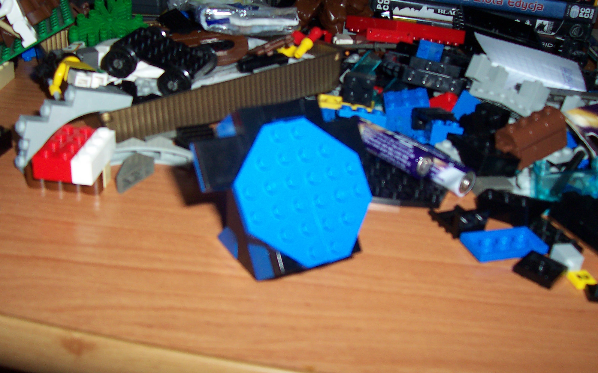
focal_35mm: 40
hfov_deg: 49.3
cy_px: 190
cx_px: 297
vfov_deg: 32.0
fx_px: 652
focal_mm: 5.6
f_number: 2.8
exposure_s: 1/60
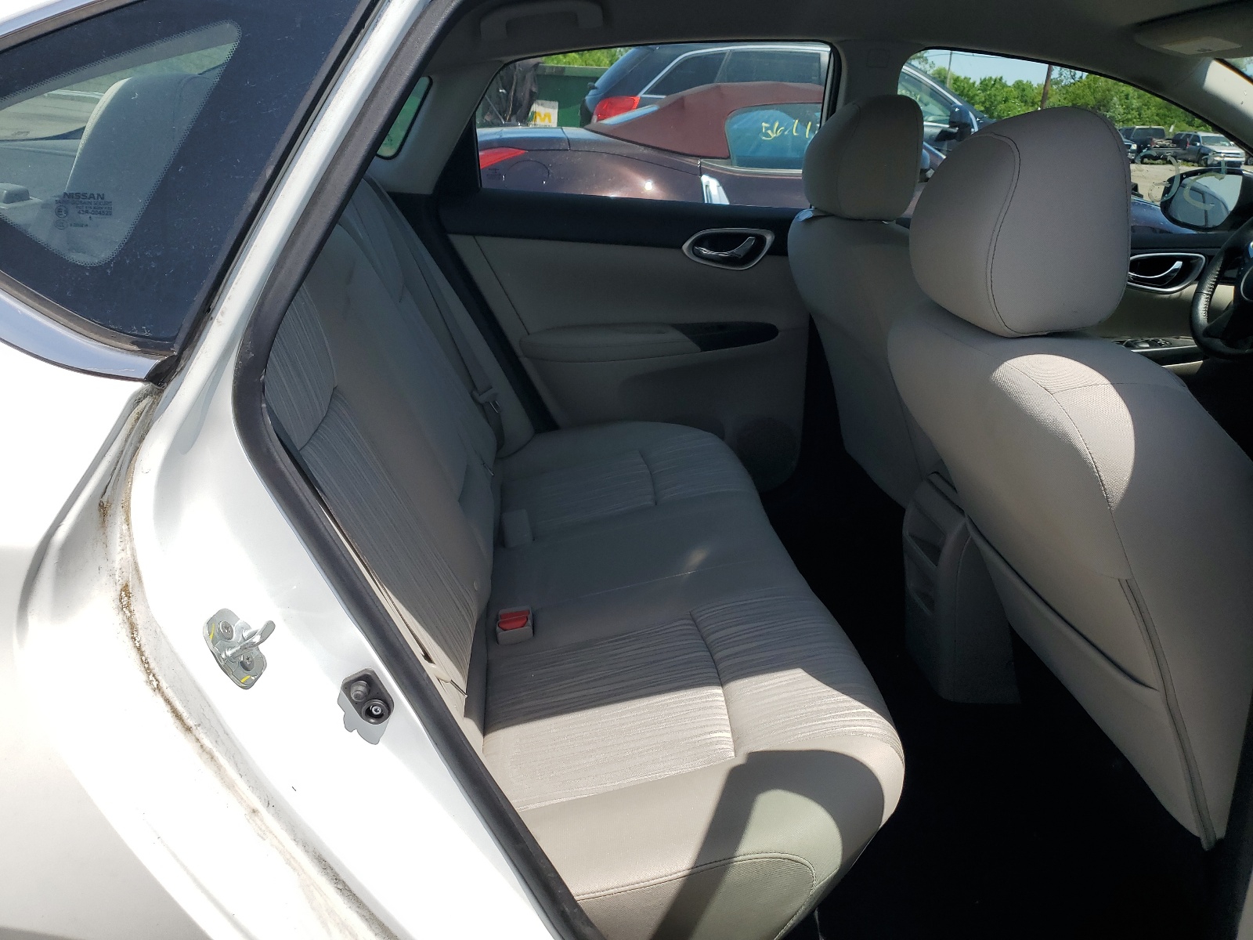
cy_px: 470
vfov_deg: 53.1
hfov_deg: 67.3
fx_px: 941
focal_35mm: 26
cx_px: 626
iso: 50
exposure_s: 1/3333
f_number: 1.5
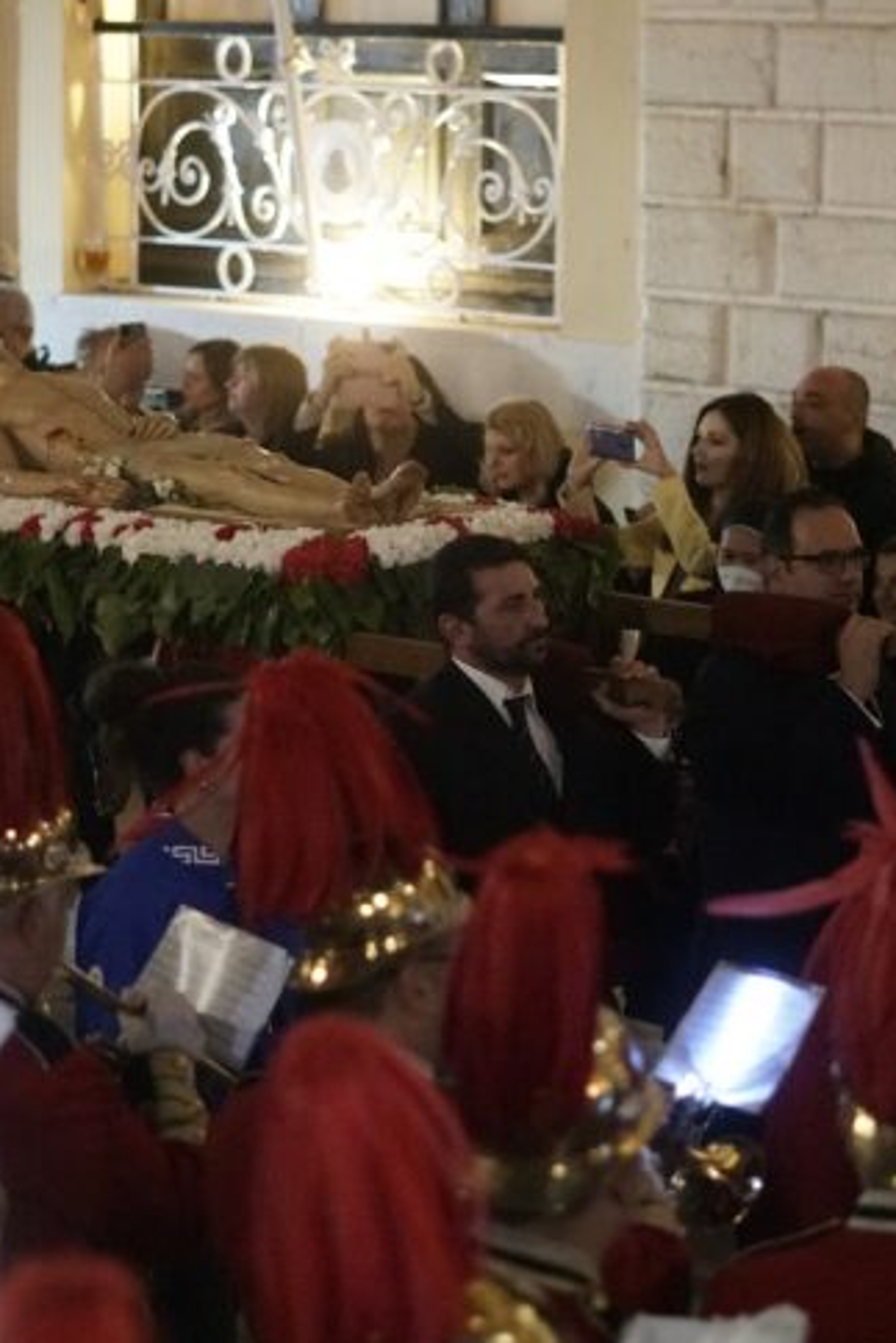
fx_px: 4439
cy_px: 660
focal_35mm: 119
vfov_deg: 17.2
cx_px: 419
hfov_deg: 11.5
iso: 10000
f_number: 1.8
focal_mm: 50
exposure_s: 1/160
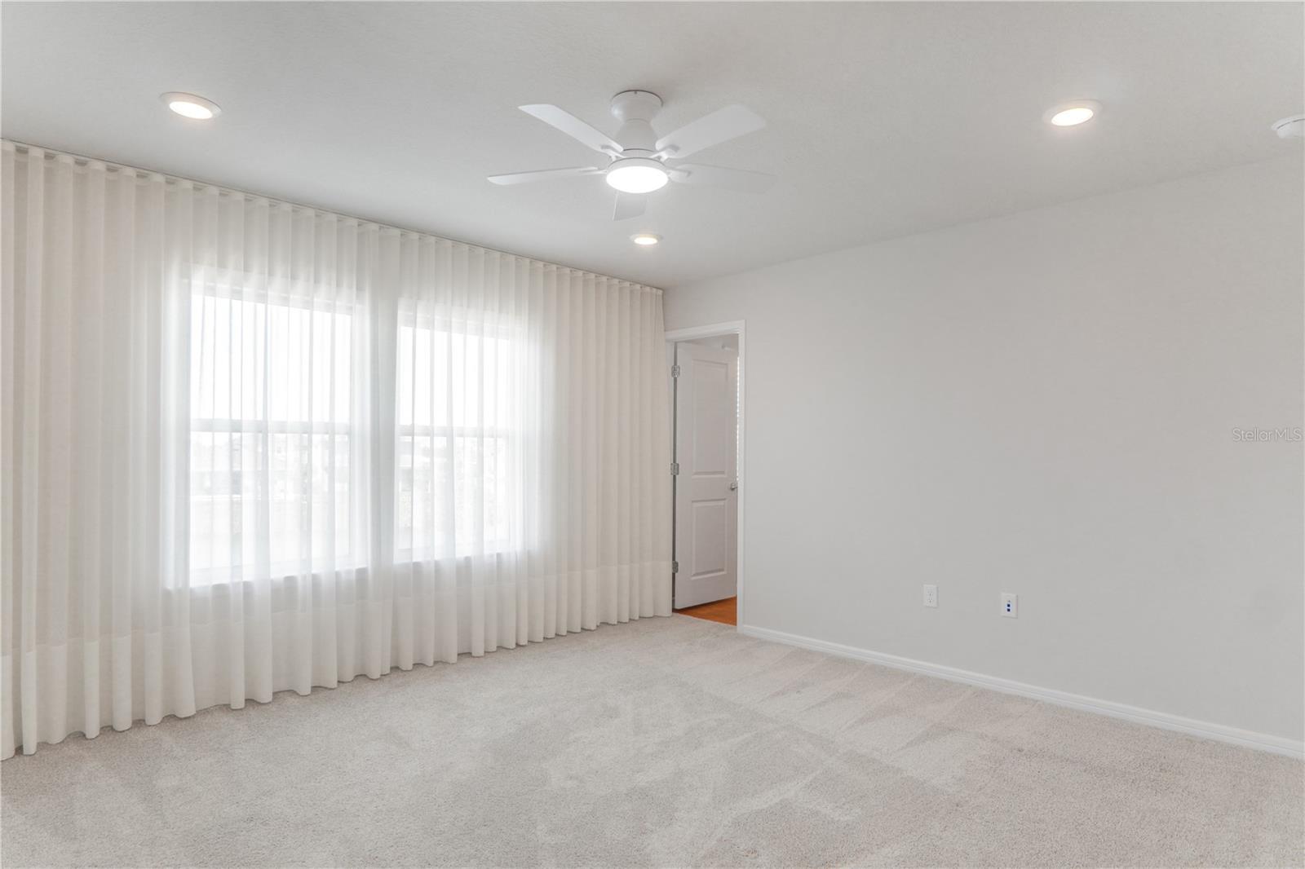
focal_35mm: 18
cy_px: 434
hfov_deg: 90.0
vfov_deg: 67.4
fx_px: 652
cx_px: 652
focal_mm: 12
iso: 800
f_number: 4.5
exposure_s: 1/200
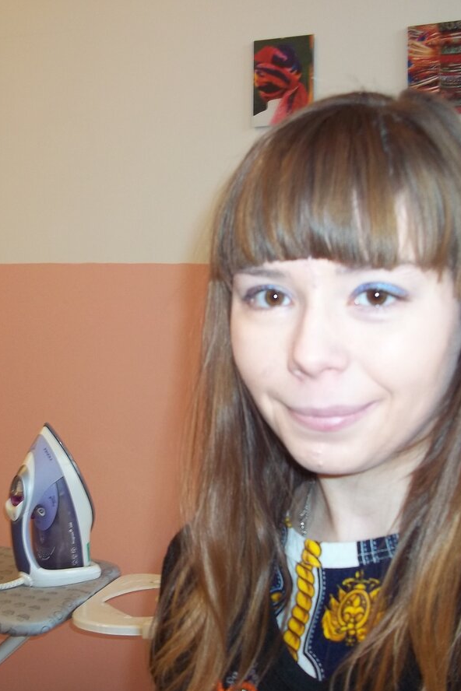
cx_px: 186
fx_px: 864
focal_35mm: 45
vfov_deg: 43.6
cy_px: 349
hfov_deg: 29.8
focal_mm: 5.7
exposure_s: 1/30
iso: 80
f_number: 2.9
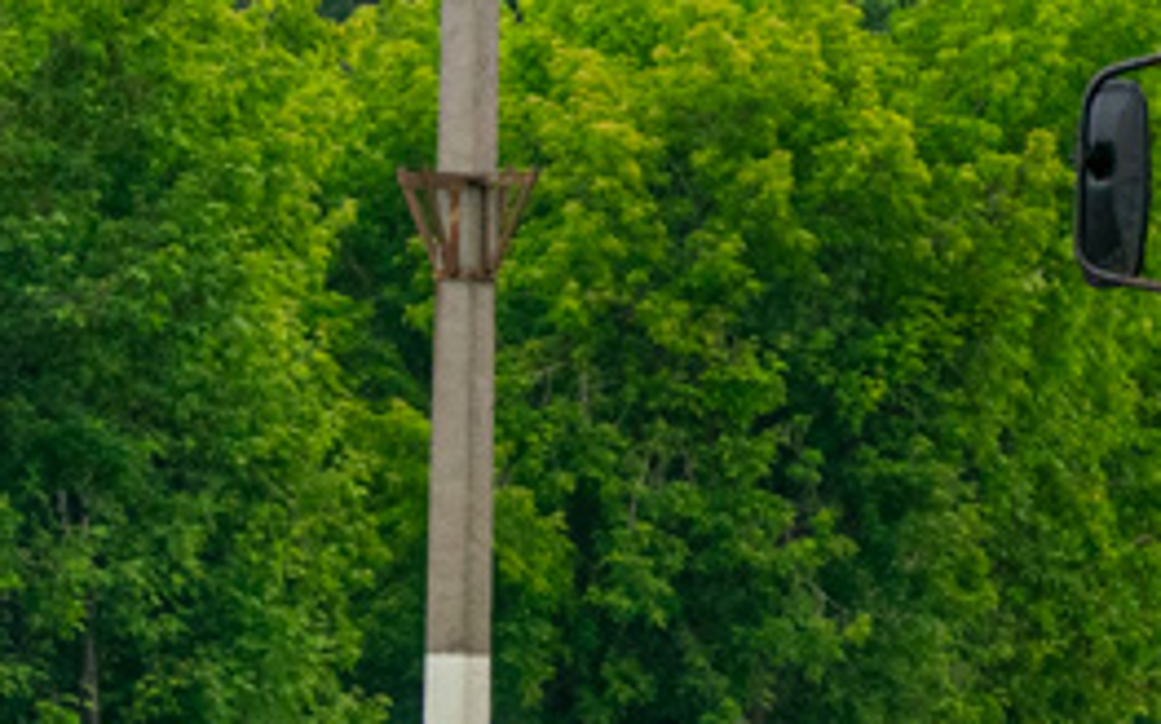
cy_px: -42
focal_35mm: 405
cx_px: 2657
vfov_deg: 3.2
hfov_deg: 5.1
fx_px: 12806
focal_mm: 48
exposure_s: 1/500
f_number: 5
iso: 200
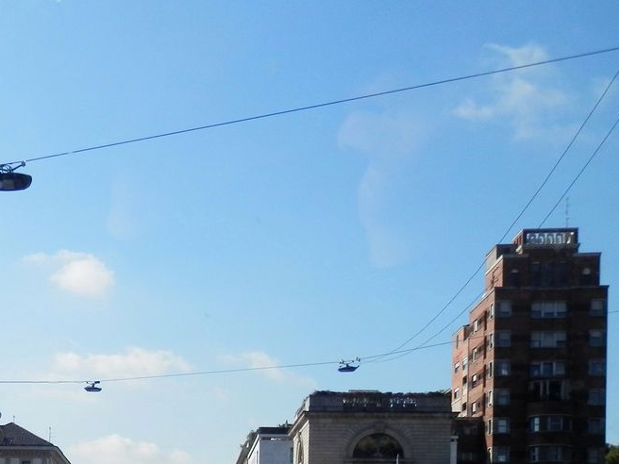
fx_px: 1091
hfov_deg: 29.1
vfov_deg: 22.3
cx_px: -33
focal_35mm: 61
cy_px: 543
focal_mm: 4.5
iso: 80
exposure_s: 1/160
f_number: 8.7
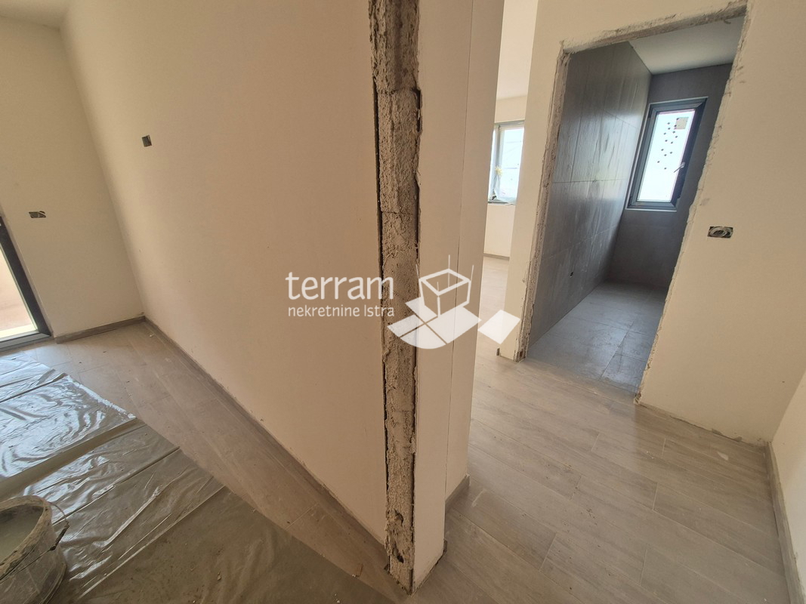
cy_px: 302
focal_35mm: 13
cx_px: 403
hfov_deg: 106.2
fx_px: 303
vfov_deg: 89.9
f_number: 2.2
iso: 80
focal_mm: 2.2
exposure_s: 1/100
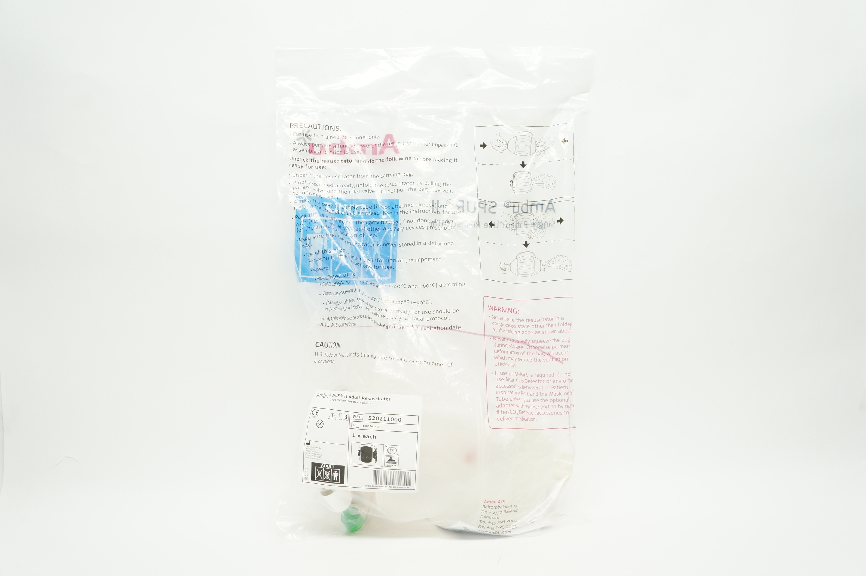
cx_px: 433
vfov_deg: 41.6
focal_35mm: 32
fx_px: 757
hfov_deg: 59.5
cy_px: 288
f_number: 6.3
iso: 400
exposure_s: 1/40
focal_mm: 21
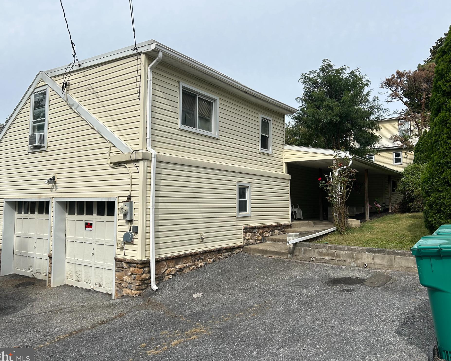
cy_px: 181
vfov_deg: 51.5
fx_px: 374
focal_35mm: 28
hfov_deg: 62.2
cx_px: 222
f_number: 1.5
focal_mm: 5.7
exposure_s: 1/3165
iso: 50
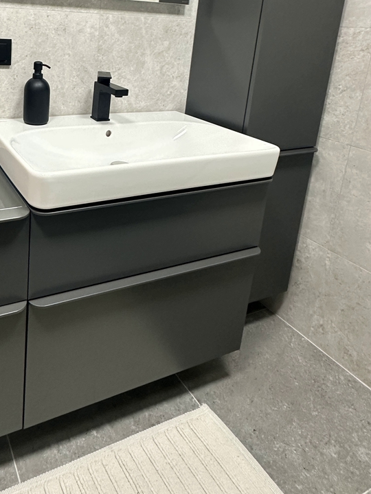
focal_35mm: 28
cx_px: 62
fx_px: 400
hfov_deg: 46.5
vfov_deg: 59.3
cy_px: 110
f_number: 2.2
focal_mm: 2.22
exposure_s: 1/50
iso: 200
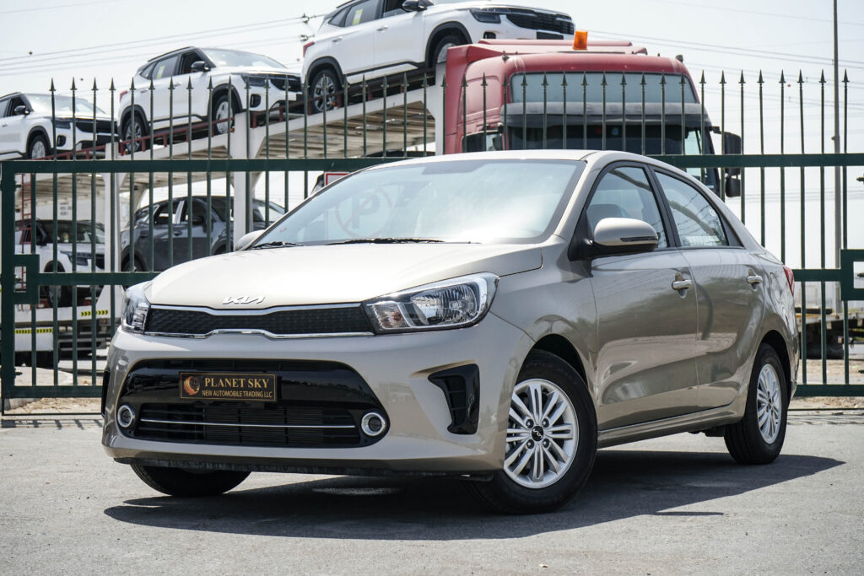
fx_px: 1680
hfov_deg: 28.8
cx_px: 432
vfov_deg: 19.5
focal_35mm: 70
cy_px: 288
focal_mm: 70
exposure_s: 1/800
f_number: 9
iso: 400
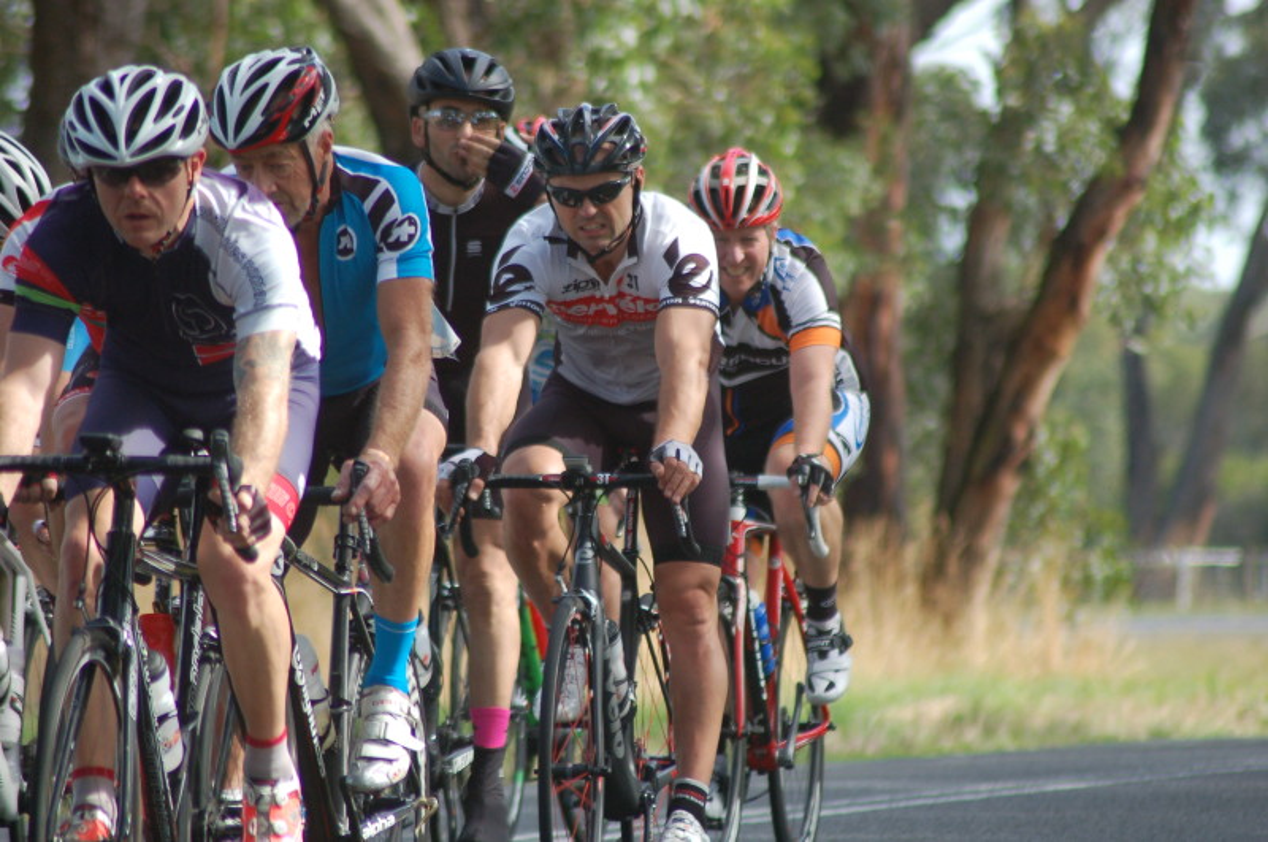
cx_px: 634
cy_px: 421
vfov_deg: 3.4
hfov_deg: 5.1
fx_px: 14245
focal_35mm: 405
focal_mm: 270
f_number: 5.6
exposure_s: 1/640
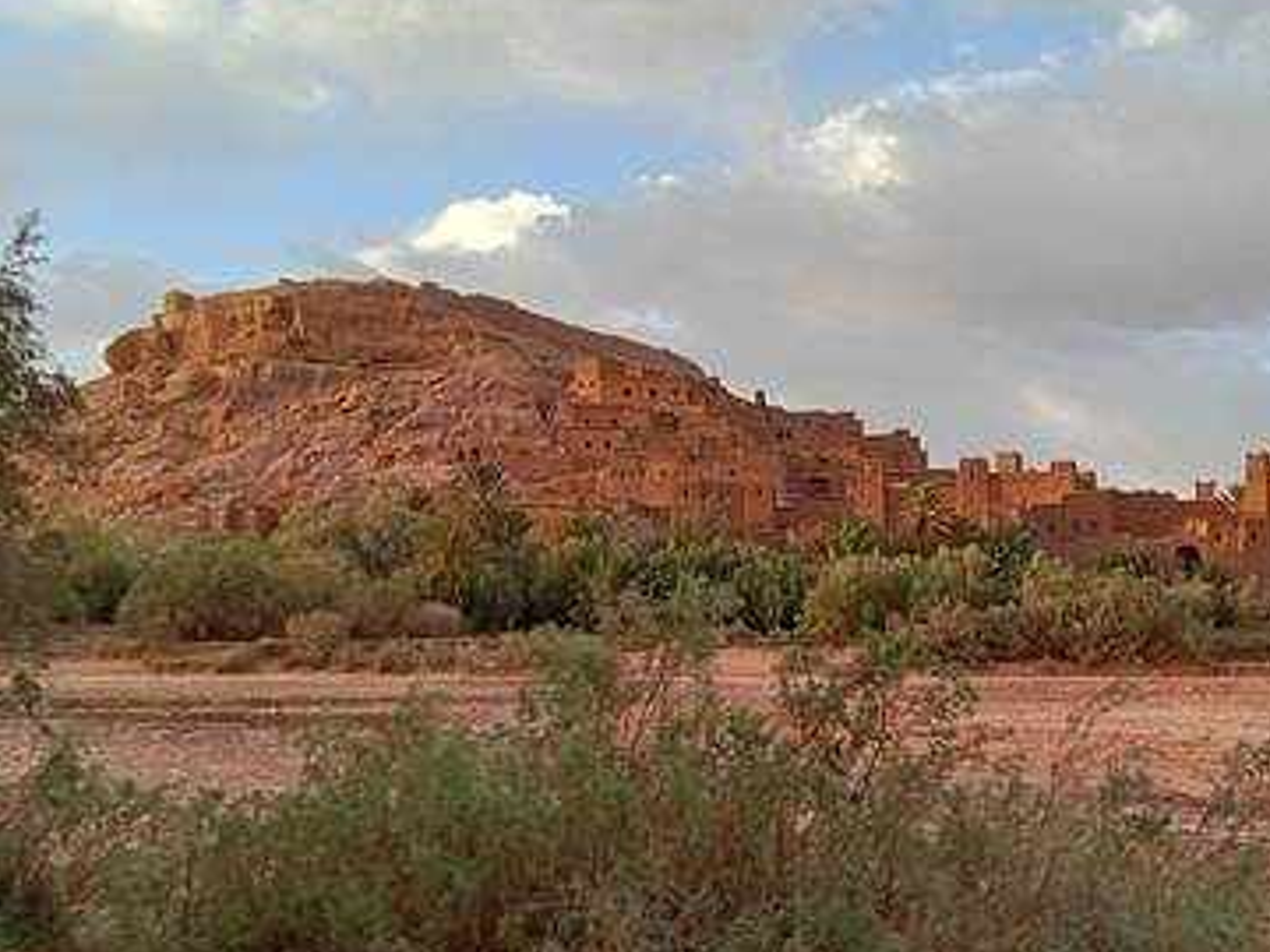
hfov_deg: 50.5
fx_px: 1321
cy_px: 589
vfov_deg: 39.4
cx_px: 843
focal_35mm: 36
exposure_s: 1/155
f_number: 2
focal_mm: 2.79
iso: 100
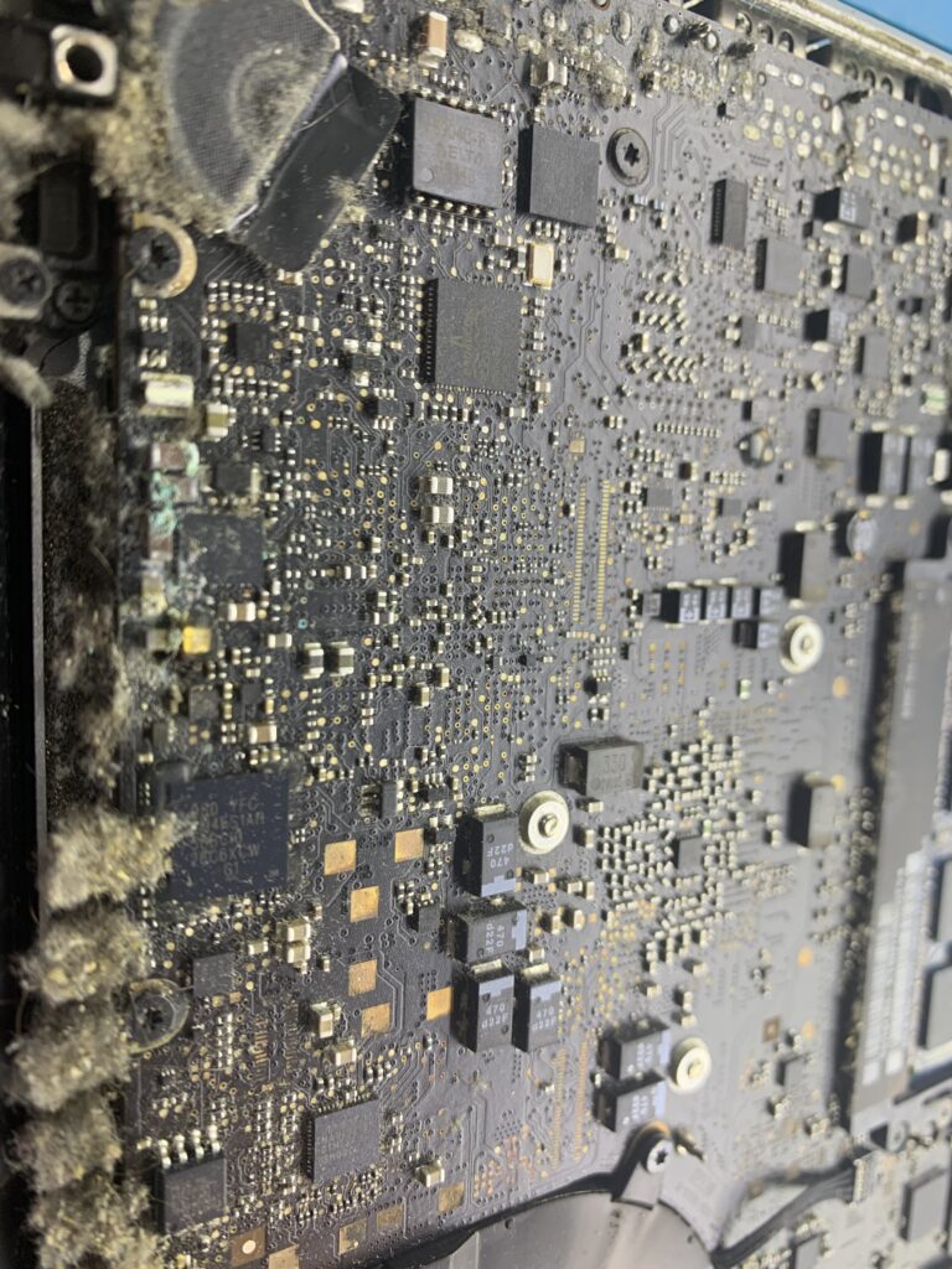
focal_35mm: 26
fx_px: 953
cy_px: 634
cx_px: 476
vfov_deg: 67.3
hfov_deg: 53.1
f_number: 1.8
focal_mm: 4.25
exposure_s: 1/60
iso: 50
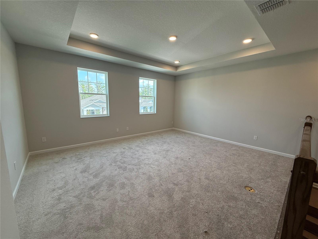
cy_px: 120
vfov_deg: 85.7
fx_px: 129
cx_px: 159
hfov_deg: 102.1
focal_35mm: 14
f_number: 2.2
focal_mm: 2.22
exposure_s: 1/120
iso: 100
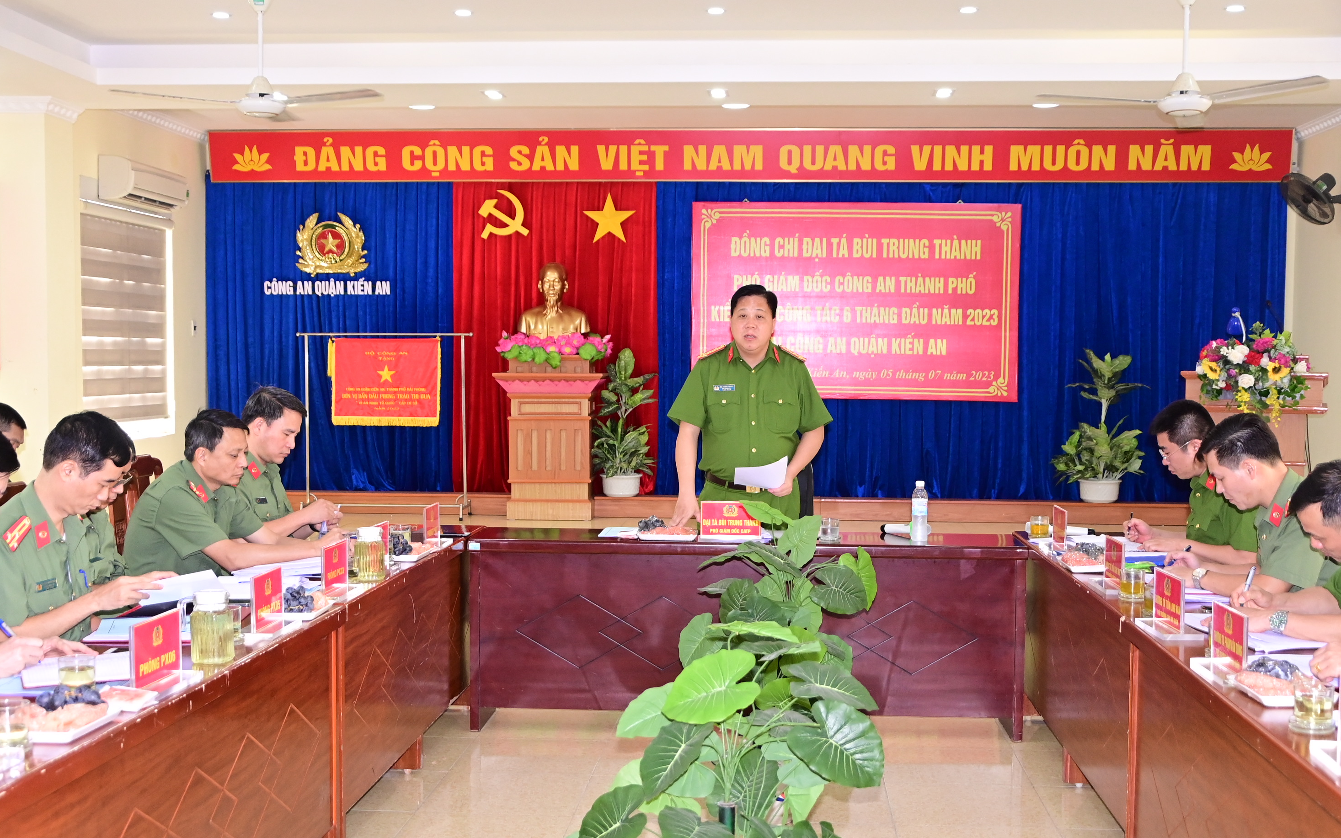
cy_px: 417
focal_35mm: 43
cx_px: 669
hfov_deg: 46.2
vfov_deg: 29.9
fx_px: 1571
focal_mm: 28
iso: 2000
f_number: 4.5
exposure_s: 1/200
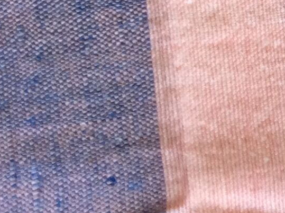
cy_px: -187
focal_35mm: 154
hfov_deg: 11.6
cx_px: 554
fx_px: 1265
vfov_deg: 9.1
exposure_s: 1/25
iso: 32
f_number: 2.4
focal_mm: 3.3
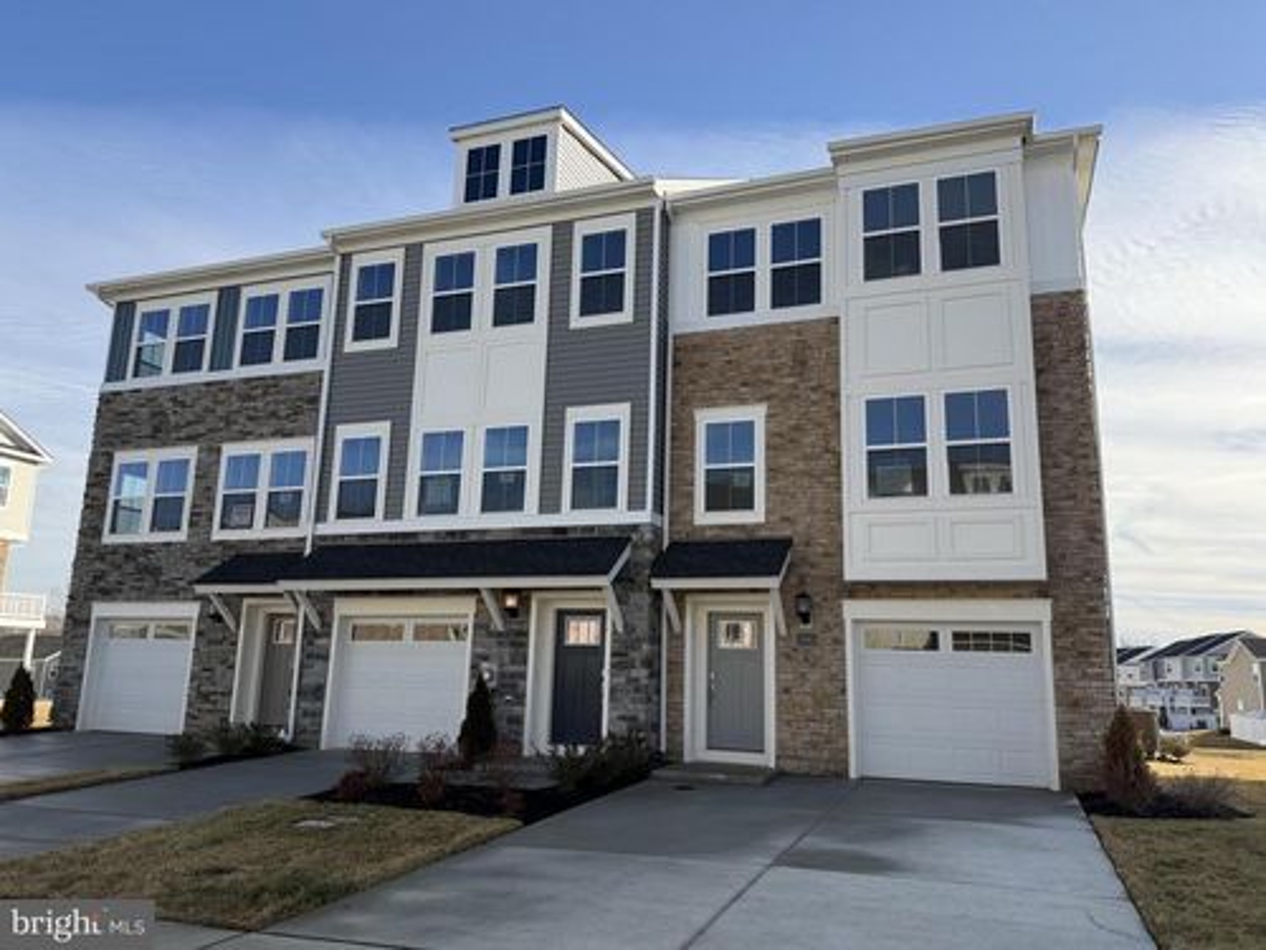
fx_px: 878
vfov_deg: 56.8
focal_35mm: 24
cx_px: 633
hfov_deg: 71.6
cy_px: 475
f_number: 1.78
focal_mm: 6.76
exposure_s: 1/3759
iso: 100
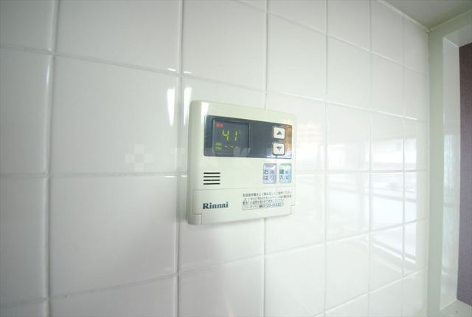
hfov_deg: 112.5
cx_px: 236
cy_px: 158
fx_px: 158
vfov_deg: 90.2
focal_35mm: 12
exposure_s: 1/20
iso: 800
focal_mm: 8
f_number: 4.5
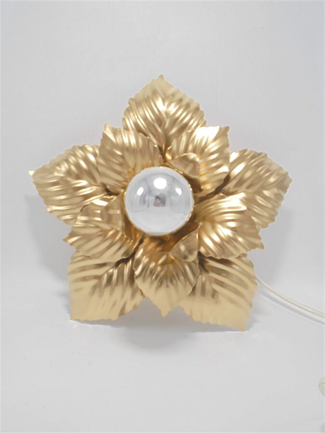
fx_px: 476
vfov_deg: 49.0
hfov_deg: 37.7
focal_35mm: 38
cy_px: 216
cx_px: 162
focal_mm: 6.9
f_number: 4.2
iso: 200
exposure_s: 1/30
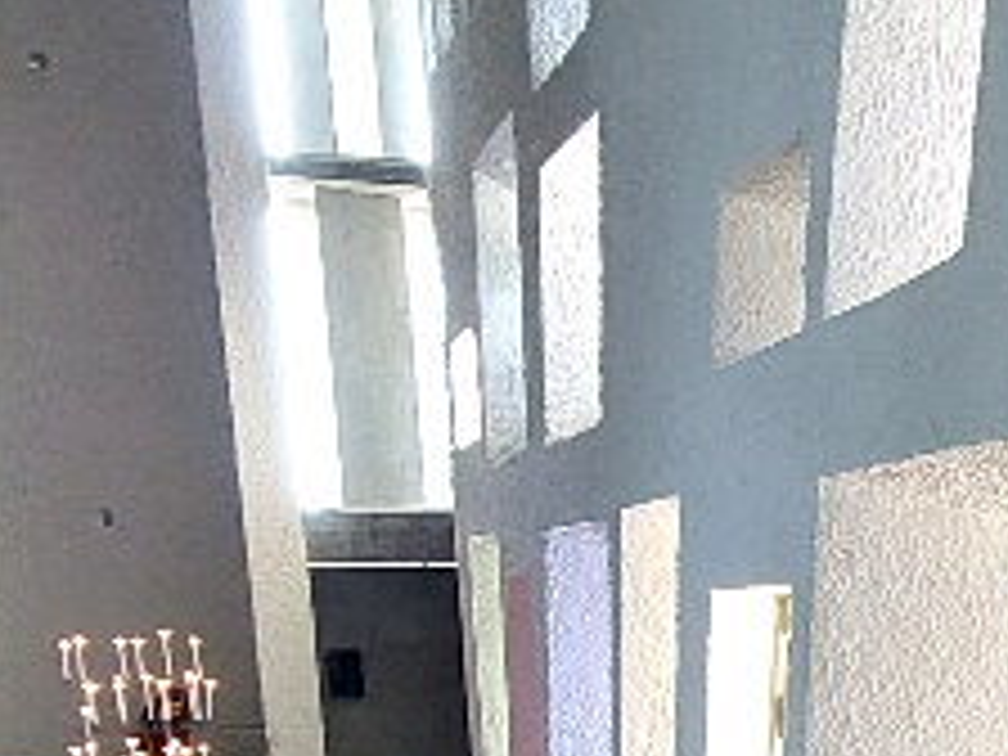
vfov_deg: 21.6
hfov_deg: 30.1
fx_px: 1689
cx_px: 1089
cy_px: 1094
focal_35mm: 58
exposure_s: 1/33
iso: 320
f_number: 2.2
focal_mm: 1.74
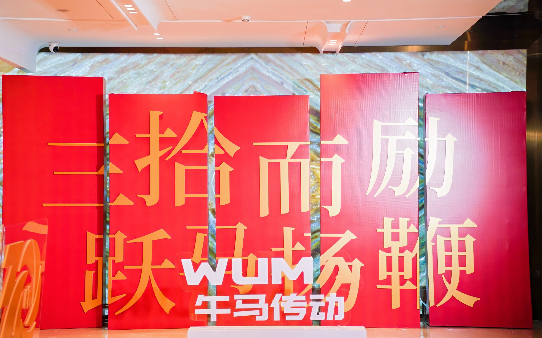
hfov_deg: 27.9
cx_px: 270
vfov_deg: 17.6
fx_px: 1093
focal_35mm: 74
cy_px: 178
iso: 200
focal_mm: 72
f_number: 2.8
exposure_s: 1/161
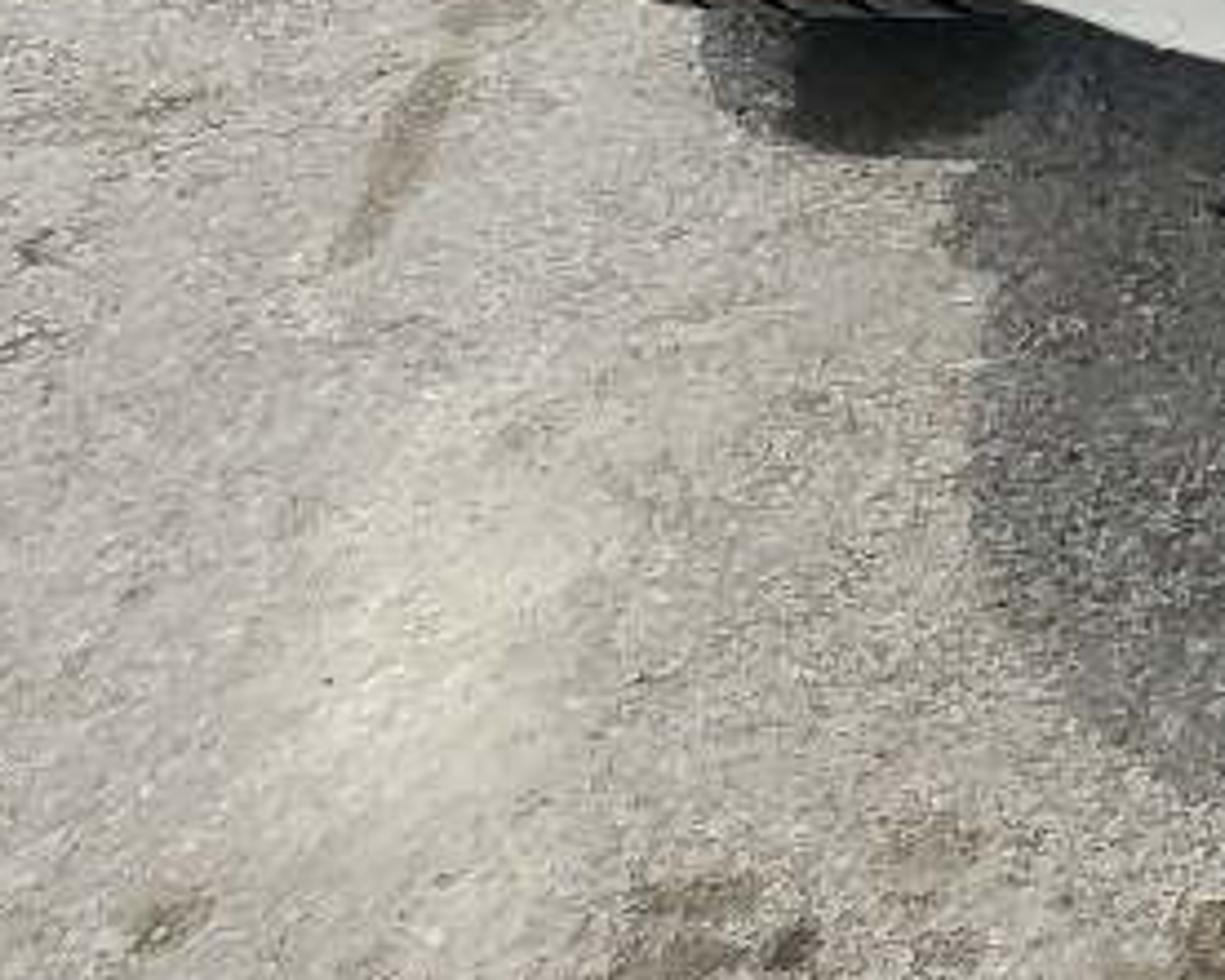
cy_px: -1450
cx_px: 2570
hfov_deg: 11.6
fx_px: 5331
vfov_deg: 9.3
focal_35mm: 147
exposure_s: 1/2000
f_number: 1.5
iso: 50
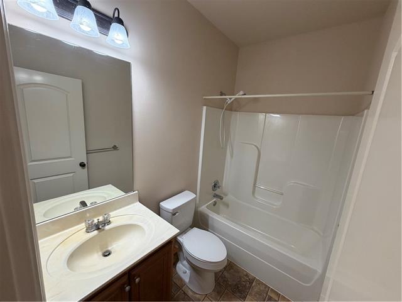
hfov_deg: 102.1
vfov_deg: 85.7
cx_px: 201
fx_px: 163
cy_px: 151
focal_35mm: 14
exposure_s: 1/120
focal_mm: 2.22
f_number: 2.2
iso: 200
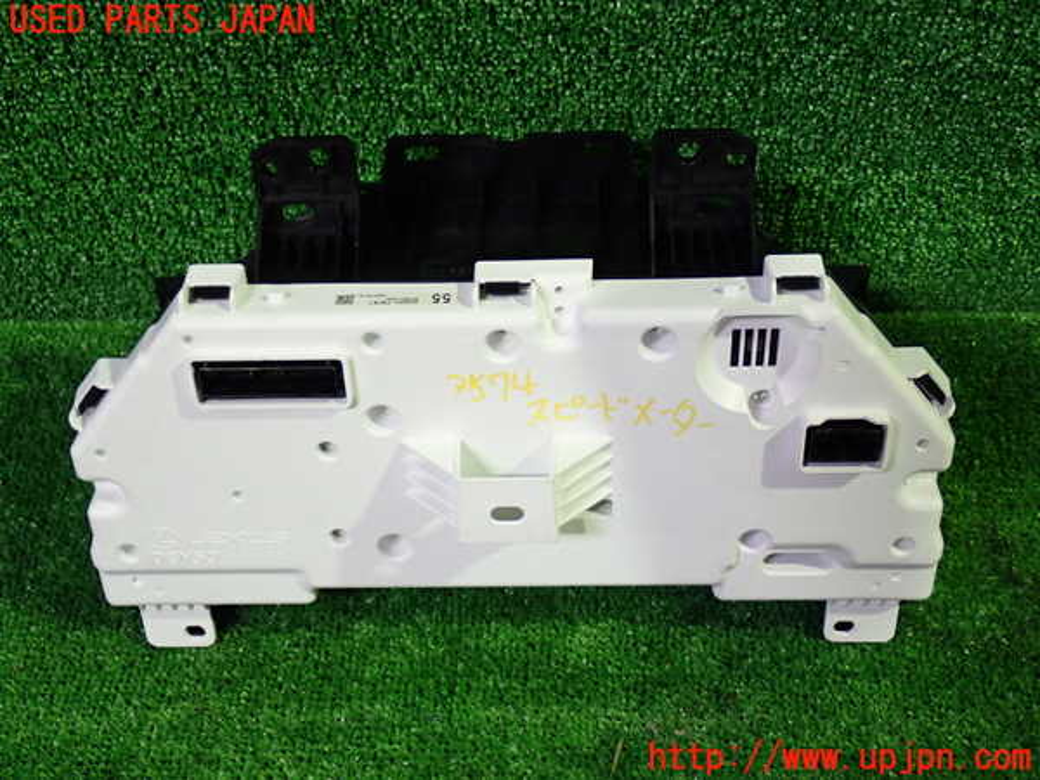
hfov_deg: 45.8
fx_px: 1232
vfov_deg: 35.1
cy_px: 390
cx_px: 520
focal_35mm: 41
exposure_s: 1/40
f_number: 2.8
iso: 500
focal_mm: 7.31
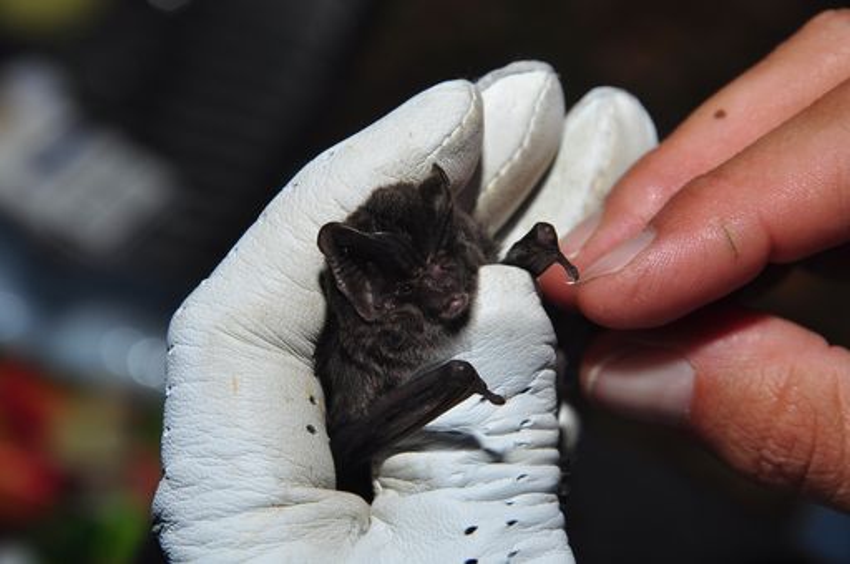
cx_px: 425
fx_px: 3714
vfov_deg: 8.7
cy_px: 282
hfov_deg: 13.1
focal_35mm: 158
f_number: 10
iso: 200
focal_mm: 105
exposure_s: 1/200
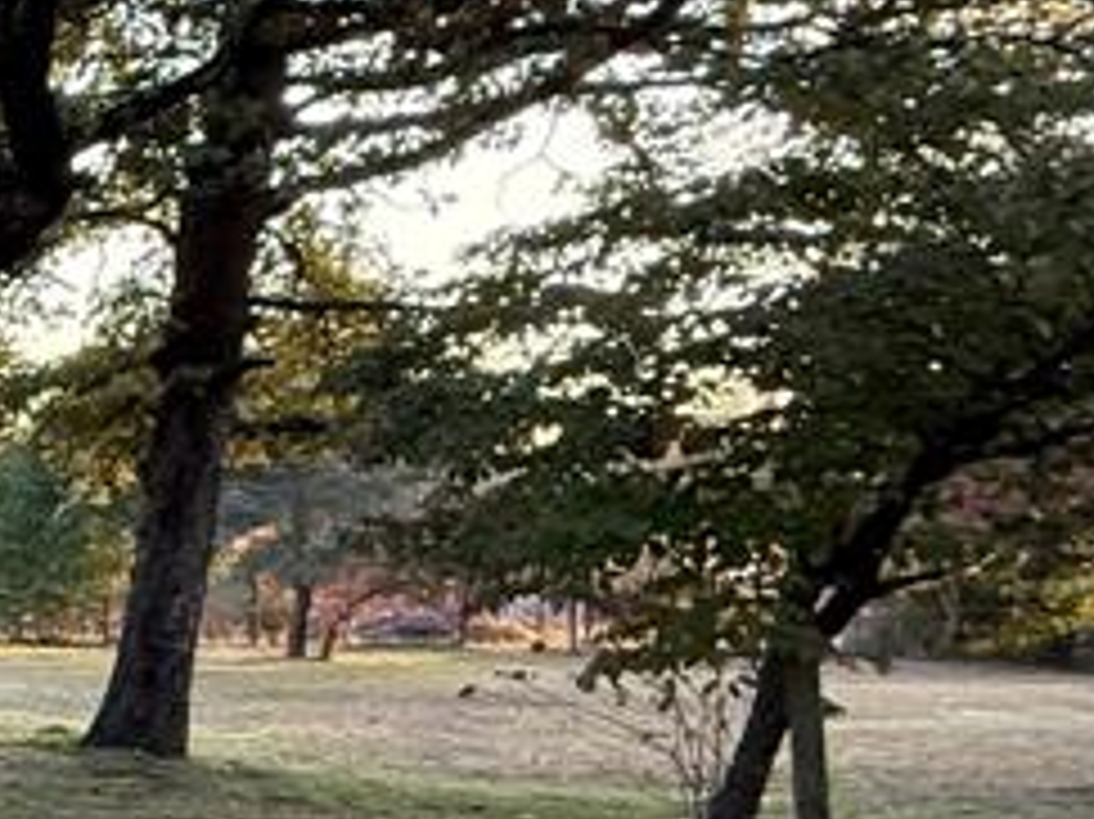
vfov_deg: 24.4
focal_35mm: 59
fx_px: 1864
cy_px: 657
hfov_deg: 19.2
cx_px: -1089
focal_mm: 2.22
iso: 250
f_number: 2.2
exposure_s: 1/120
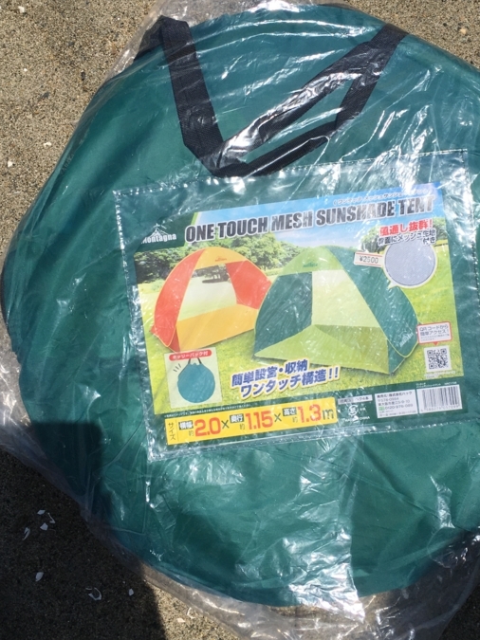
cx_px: 285
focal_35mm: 44
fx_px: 814
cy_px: 277
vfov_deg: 42.9
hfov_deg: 32.8
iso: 25
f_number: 2.2
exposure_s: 1/4808
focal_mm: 4.15
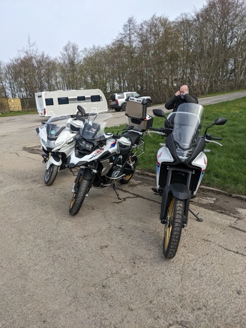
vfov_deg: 65.3
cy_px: 164
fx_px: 256
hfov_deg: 51.4
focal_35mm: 27
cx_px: 123
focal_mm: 4.38
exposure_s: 1/2347
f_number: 1.73
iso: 67
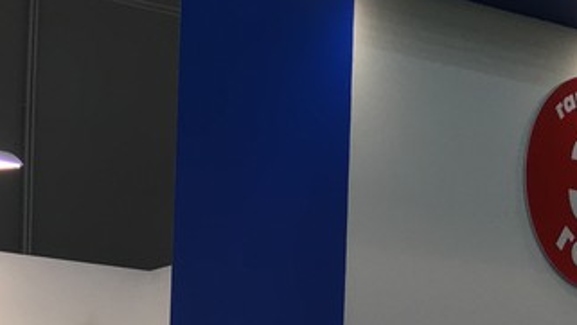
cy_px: 734
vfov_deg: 9.4
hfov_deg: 15.7
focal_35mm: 118
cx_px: -433
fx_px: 1806
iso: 32
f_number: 2.2
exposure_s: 1/100
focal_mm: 4.15
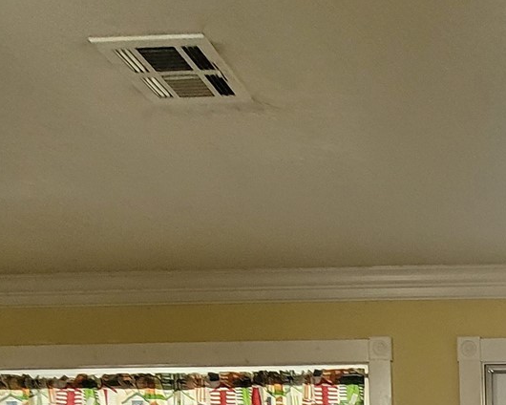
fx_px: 689
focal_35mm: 46
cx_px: 540
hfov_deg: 35.3
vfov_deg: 24.5
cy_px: 625
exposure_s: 1/60
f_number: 2.2
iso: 250
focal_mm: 2.2
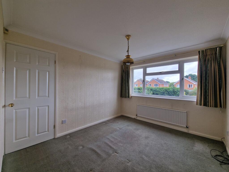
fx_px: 86
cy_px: 86
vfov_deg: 89.9
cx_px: 114
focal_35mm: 13
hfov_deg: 106.2
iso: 50
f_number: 2.2
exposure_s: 1/100
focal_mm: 2.2
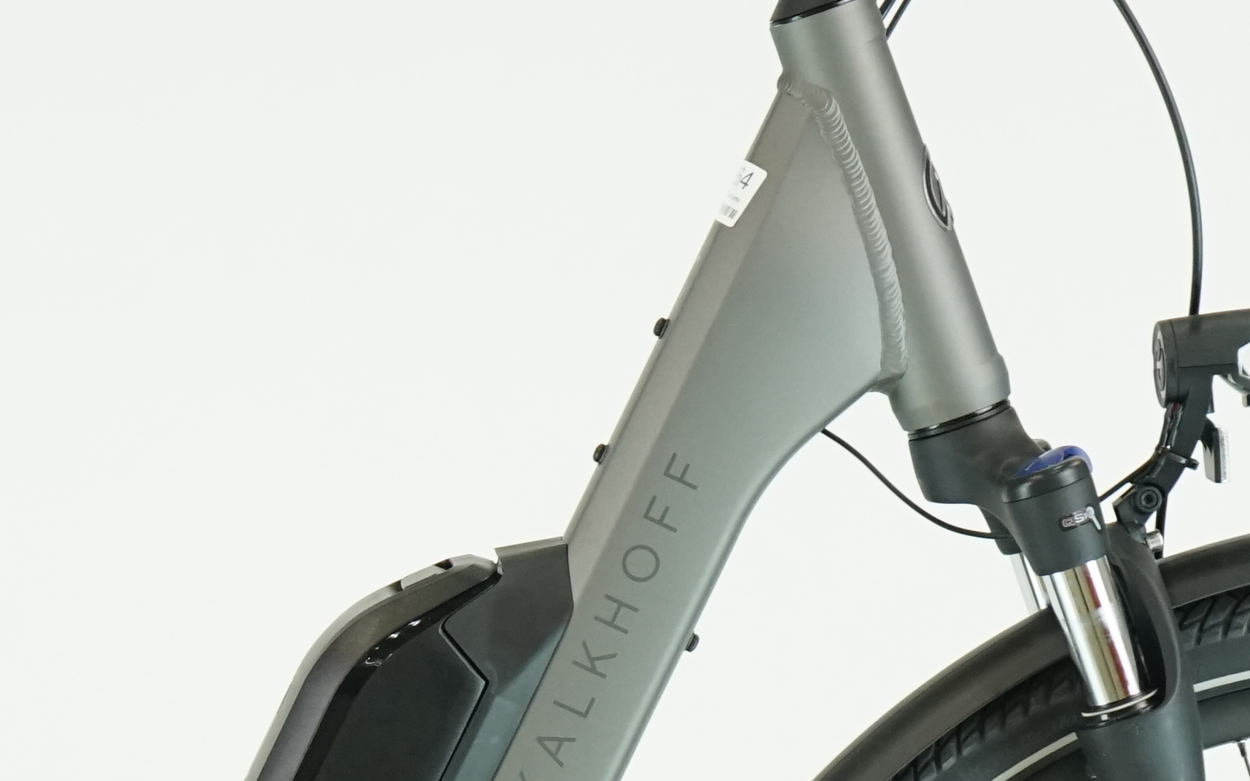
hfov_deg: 11.4
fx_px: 6200
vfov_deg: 7.2
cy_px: 788
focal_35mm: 182
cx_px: 71
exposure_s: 1/200
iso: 1600
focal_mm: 51
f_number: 5.6
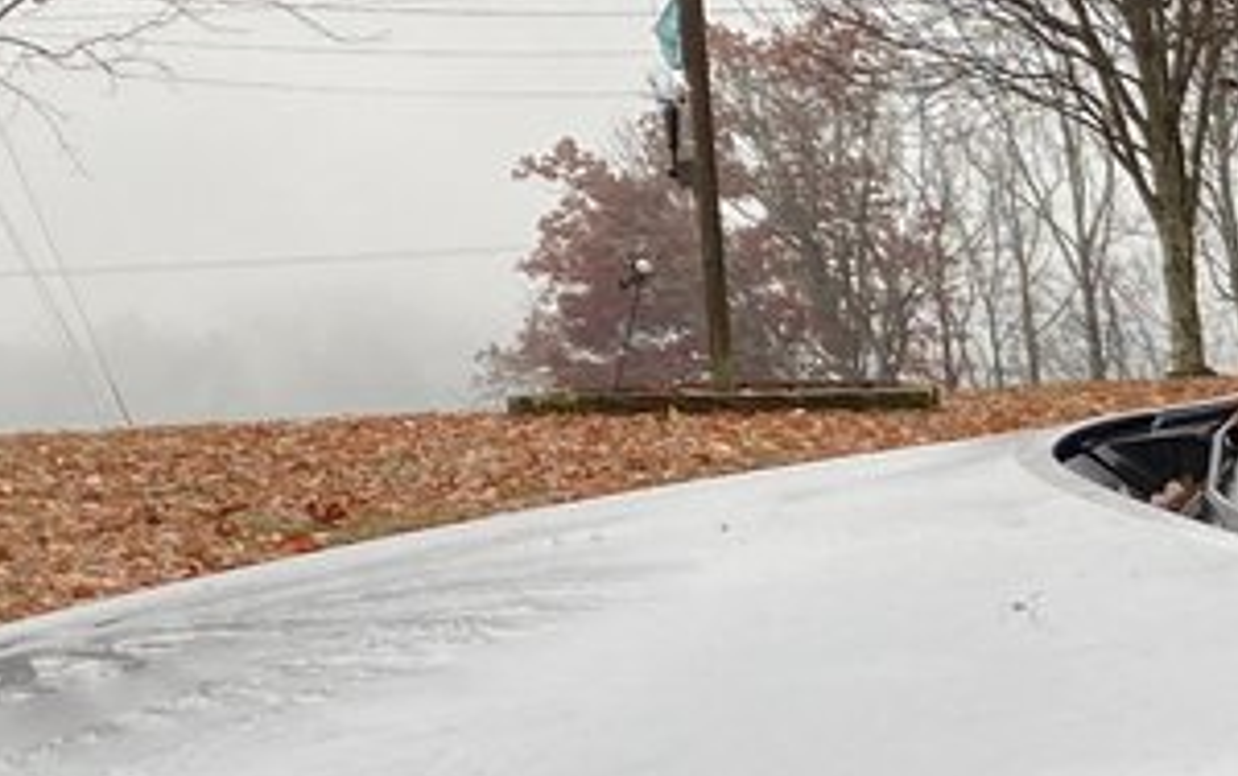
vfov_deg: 9.3
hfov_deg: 13.6
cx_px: 2160
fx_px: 4693
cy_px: 1071
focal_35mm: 139
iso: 32
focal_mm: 4.25
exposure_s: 1/216
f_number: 1.8
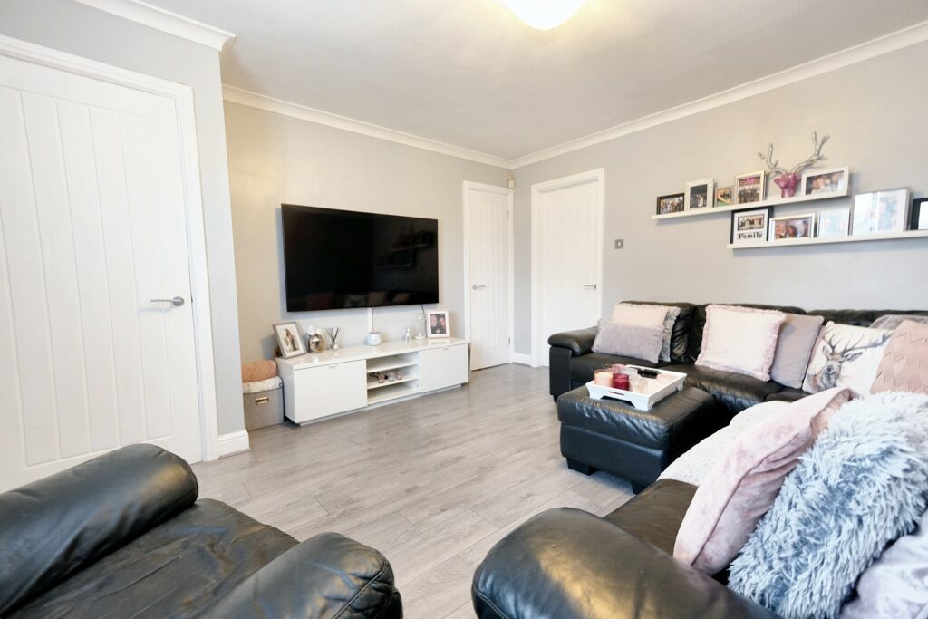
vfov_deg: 77.3
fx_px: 387
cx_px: 464
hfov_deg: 100.4
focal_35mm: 15
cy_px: 310
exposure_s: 1/15
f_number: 4
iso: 800
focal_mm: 10
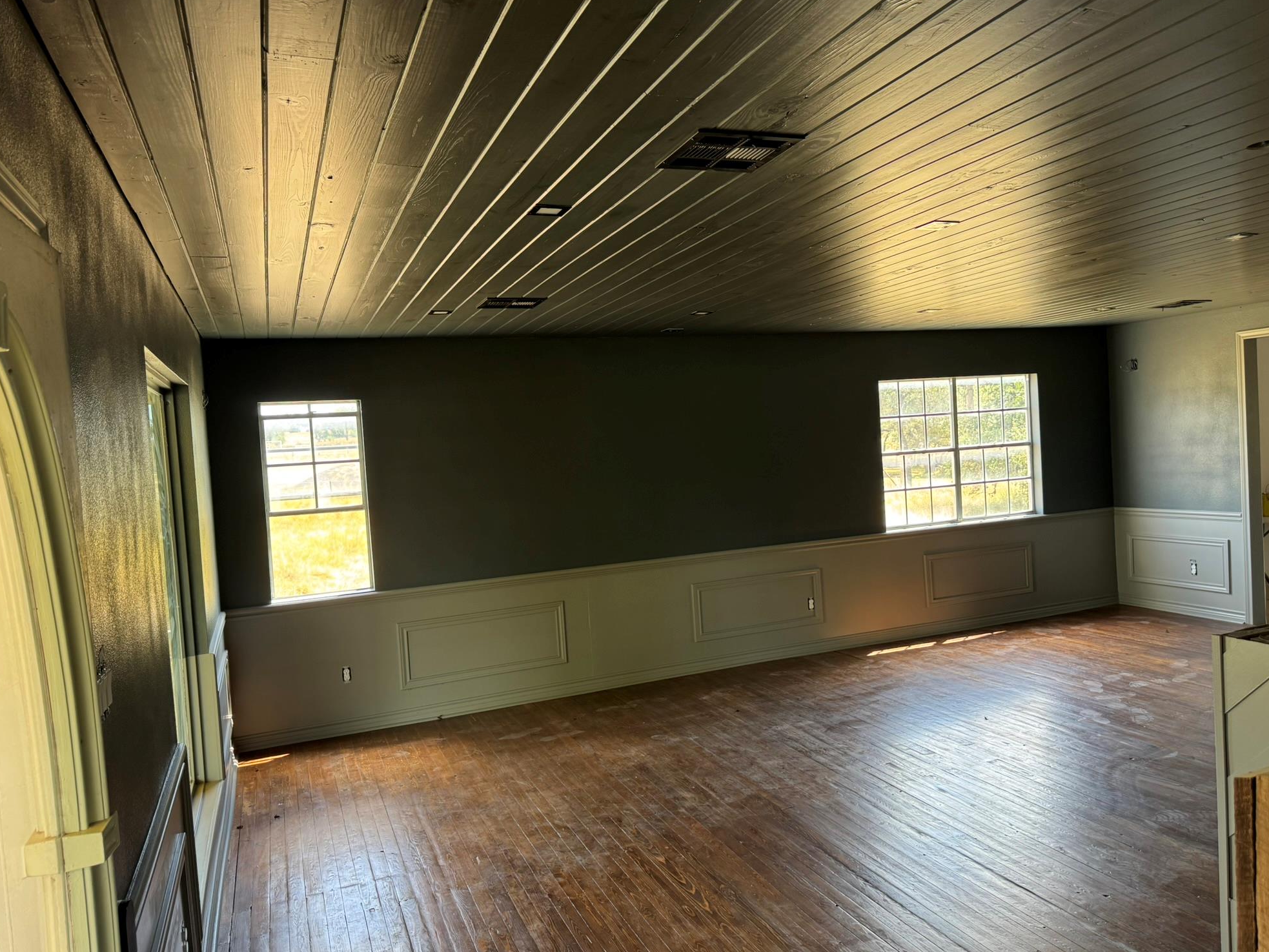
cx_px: 654
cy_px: 489
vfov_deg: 54.9
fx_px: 917
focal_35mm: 25
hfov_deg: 69.4
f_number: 1.78
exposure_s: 1/121
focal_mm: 6.76
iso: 125
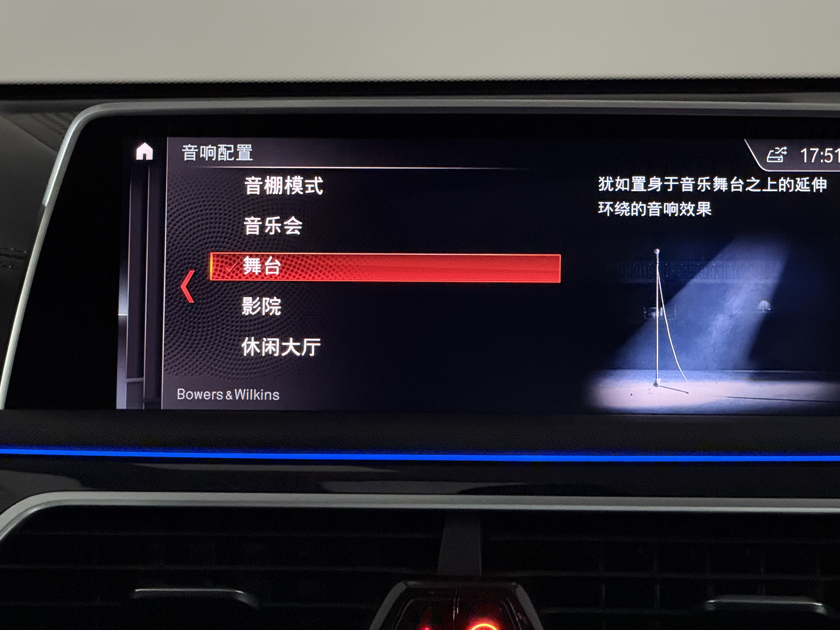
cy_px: 258
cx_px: 493
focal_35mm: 143
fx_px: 3470
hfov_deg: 13.8
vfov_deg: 10.4
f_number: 2.8
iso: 2000
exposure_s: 1/20
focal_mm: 15.66
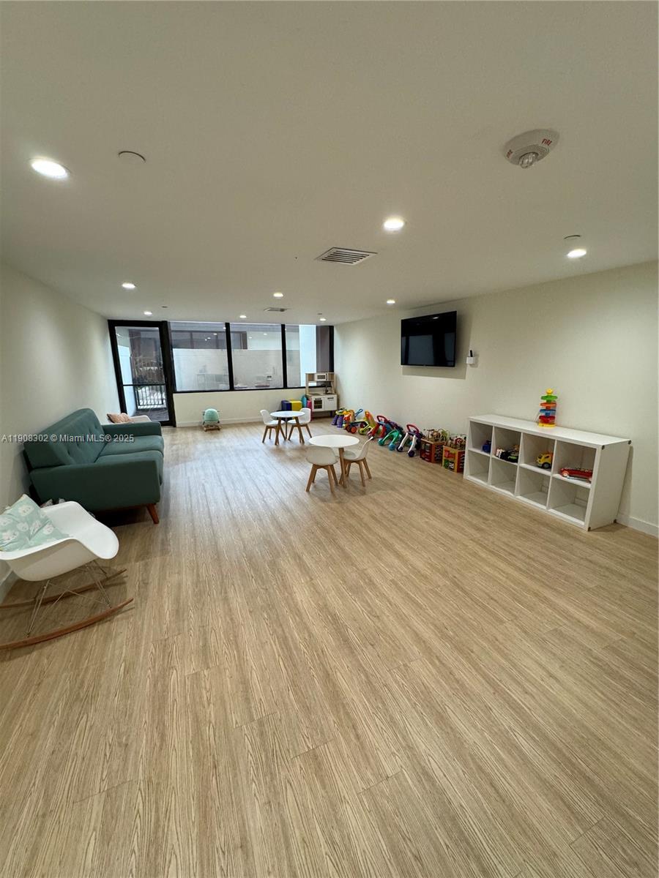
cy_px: 439
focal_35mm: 14
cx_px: 330
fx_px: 355
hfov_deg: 85.7
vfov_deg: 102.1
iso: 250
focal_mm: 2.22
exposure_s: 1/120
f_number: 2.2
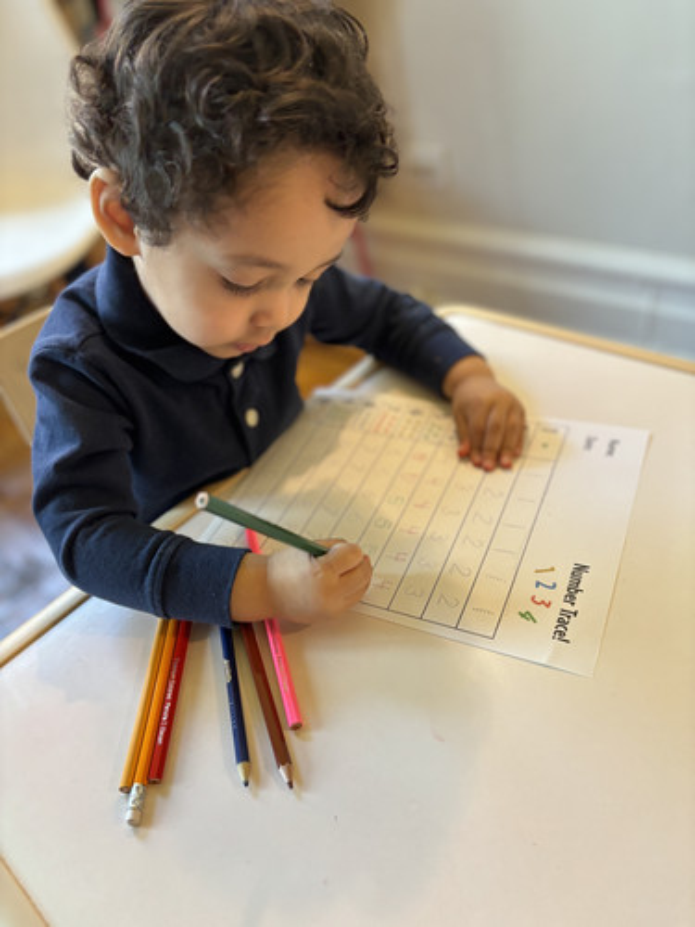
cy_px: 464
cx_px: 348
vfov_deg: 67.3
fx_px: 696
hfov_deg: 53.1
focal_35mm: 26
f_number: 1.6
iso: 250
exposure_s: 1/60
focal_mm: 5.96
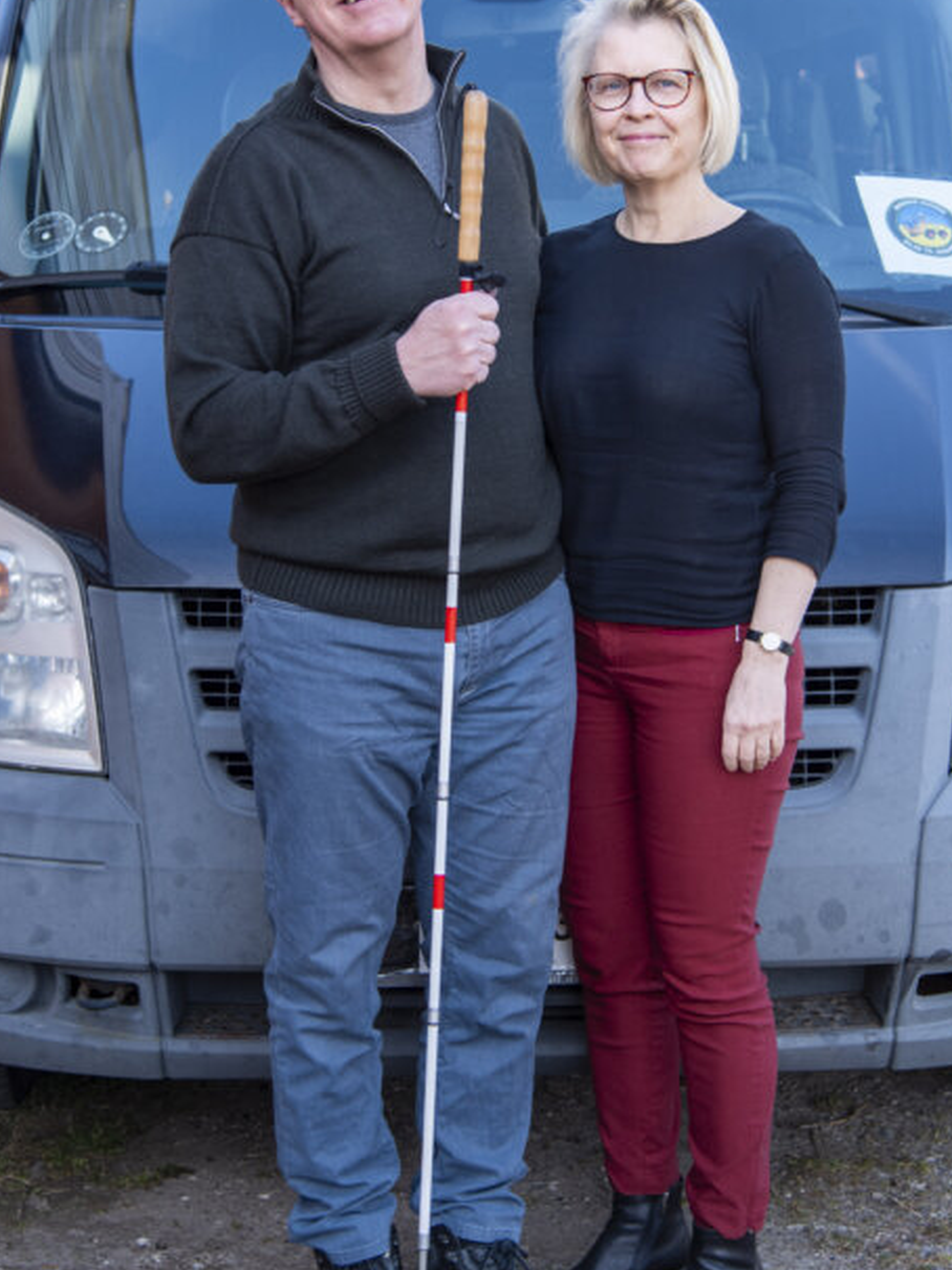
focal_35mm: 78
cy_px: 539
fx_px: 2862
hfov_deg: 18.9
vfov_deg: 25.0
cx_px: 506
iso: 250
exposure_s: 1/250
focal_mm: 48
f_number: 4
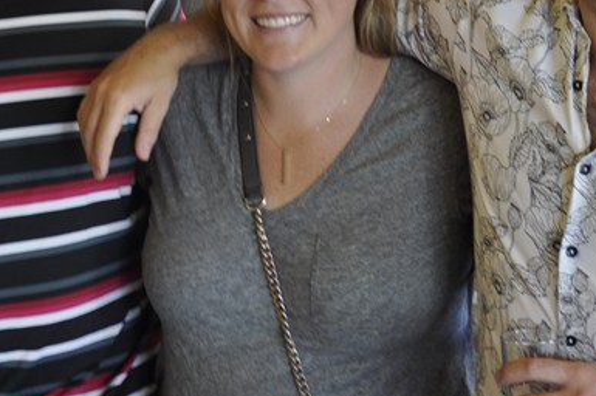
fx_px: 1803
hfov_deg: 18.8
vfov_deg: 12.5
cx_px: 302
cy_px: 42
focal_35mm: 109
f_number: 4
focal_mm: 28
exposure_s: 1/10
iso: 400
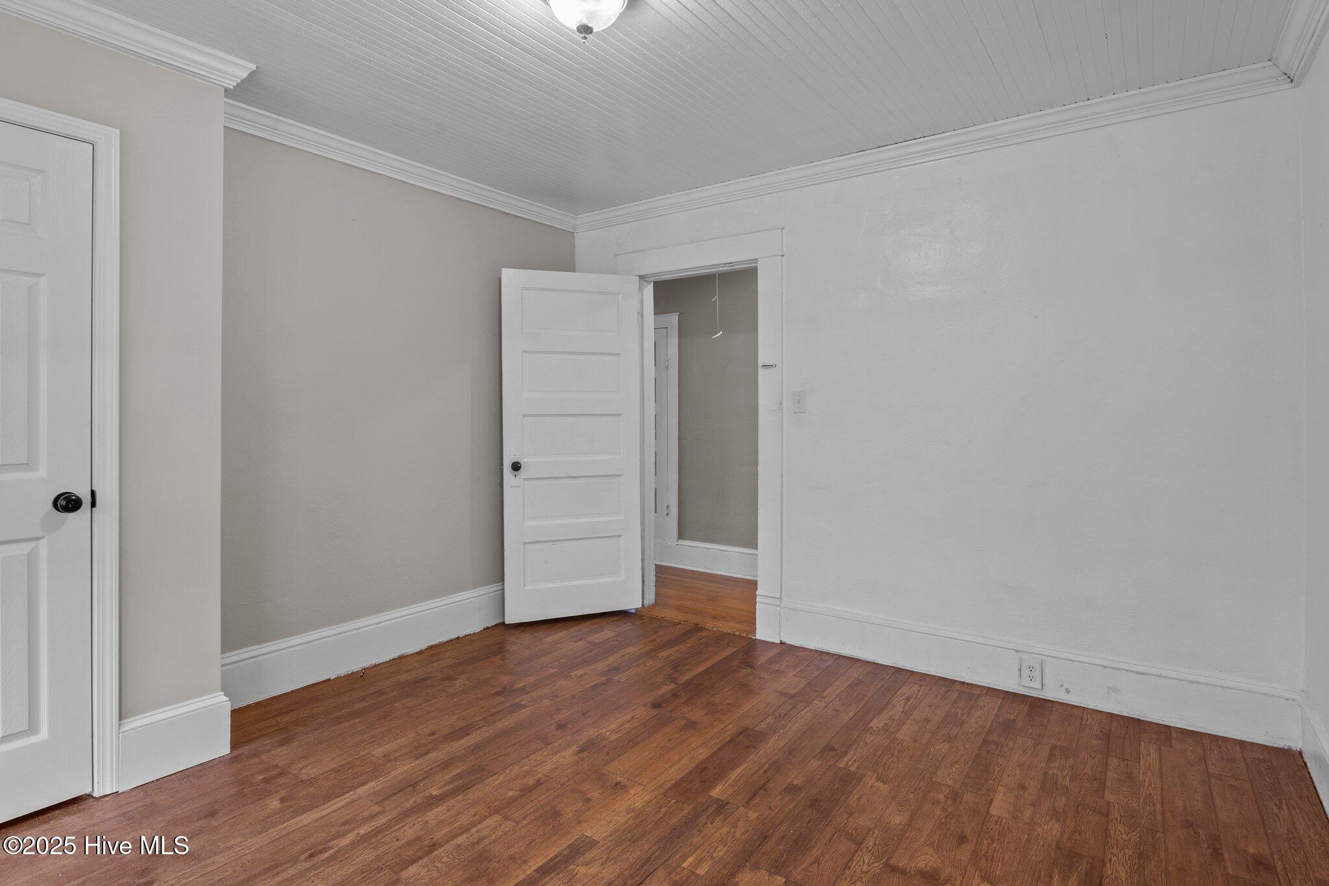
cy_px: 443
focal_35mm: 18
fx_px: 668
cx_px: 664
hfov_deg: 89.7
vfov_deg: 67.1
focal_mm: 18.1
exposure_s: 1/2.5
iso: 400
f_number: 9
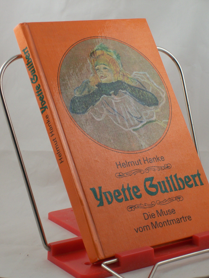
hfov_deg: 14.4
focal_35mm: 103
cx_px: 105
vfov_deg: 19.1
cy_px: 140
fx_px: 829
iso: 100
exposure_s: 1/100
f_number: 4.6
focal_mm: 16.8
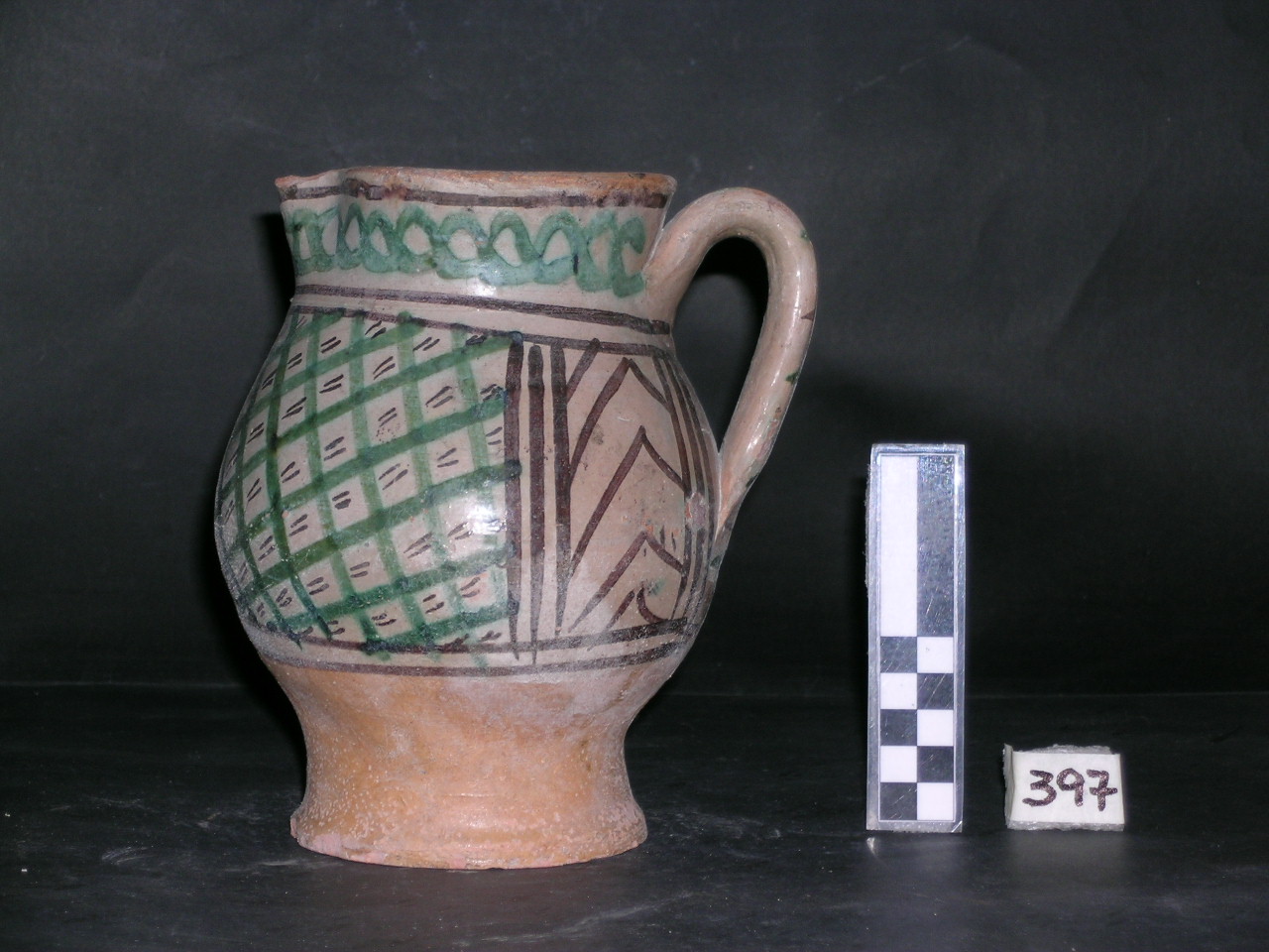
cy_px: 476
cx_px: 634
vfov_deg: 16.4
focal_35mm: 90
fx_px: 3299
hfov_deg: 21.8
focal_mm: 18.8
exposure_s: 1/121
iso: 50
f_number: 4.3
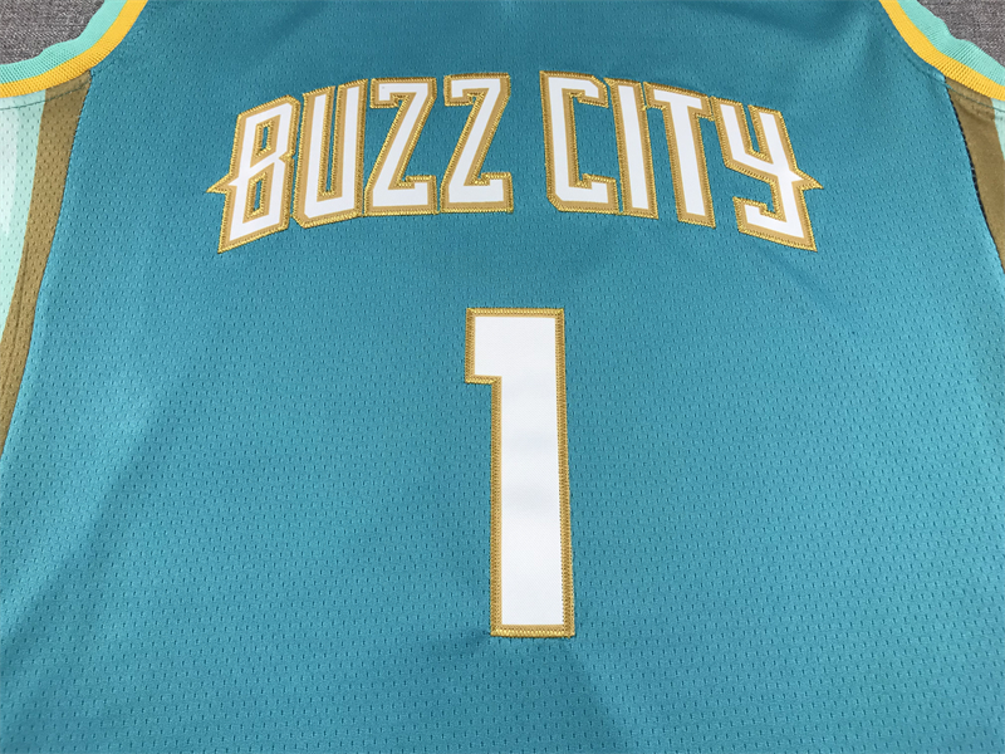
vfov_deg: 49.7
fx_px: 813
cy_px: 377
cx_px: 502
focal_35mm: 28
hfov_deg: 63.4
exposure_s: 1/109
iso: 20
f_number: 1.8
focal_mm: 3.99
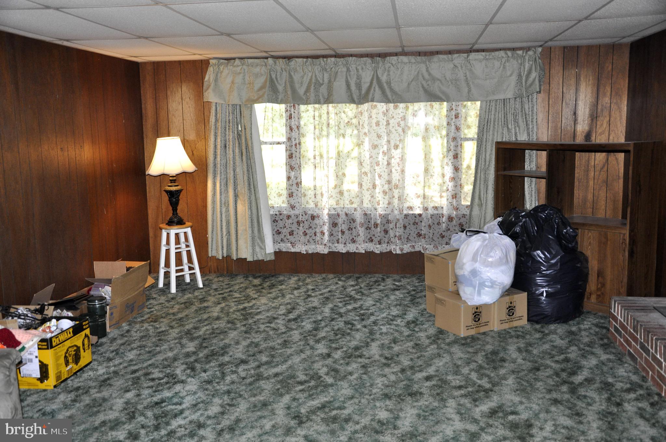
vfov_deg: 36.8
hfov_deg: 53.2
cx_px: 333
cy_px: 221
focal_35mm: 36
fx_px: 665
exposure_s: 1/60
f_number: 3.8
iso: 800
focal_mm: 24
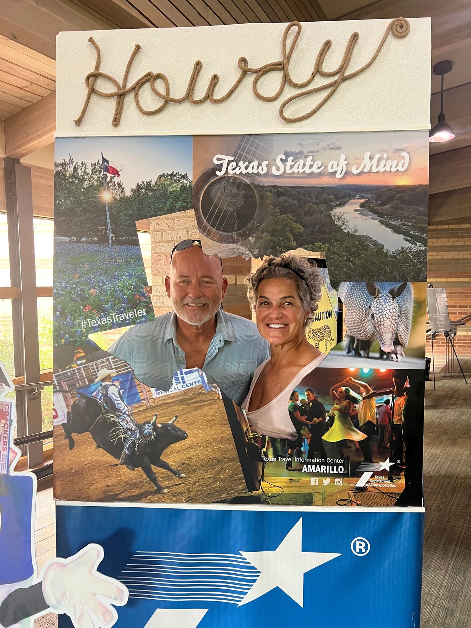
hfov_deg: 53.1
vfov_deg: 67.3
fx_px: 472
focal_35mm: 26
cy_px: 314
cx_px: 236
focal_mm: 5.7
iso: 160
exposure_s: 1/60
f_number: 1.5
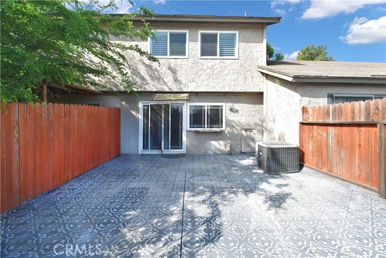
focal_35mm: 15
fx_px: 161
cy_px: 129
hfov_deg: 100.4
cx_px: 193
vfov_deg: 77.4
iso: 360
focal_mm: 10
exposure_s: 1/500
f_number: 8
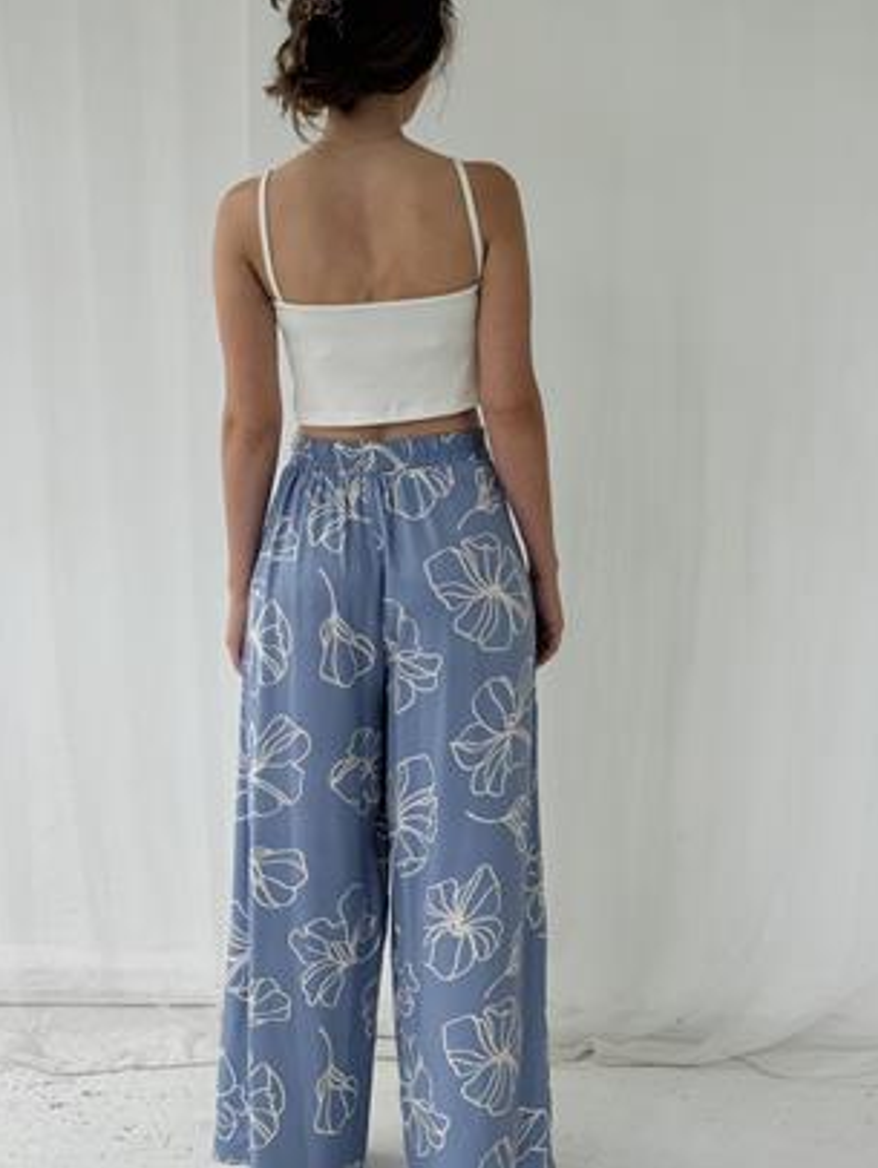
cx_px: 377
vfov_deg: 30.7
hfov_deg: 23.3
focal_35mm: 63
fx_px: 2128
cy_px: 557
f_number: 1.78
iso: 64
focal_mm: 6.76
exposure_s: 1/609
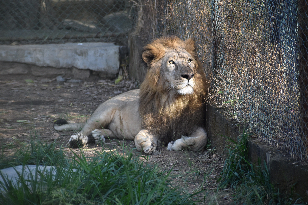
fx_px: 2502
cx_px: 154
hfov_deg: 7.0
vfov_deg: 4.7
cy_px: 102
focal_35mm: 292
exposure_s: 1/320
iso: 400
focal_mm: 195
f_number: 5.3
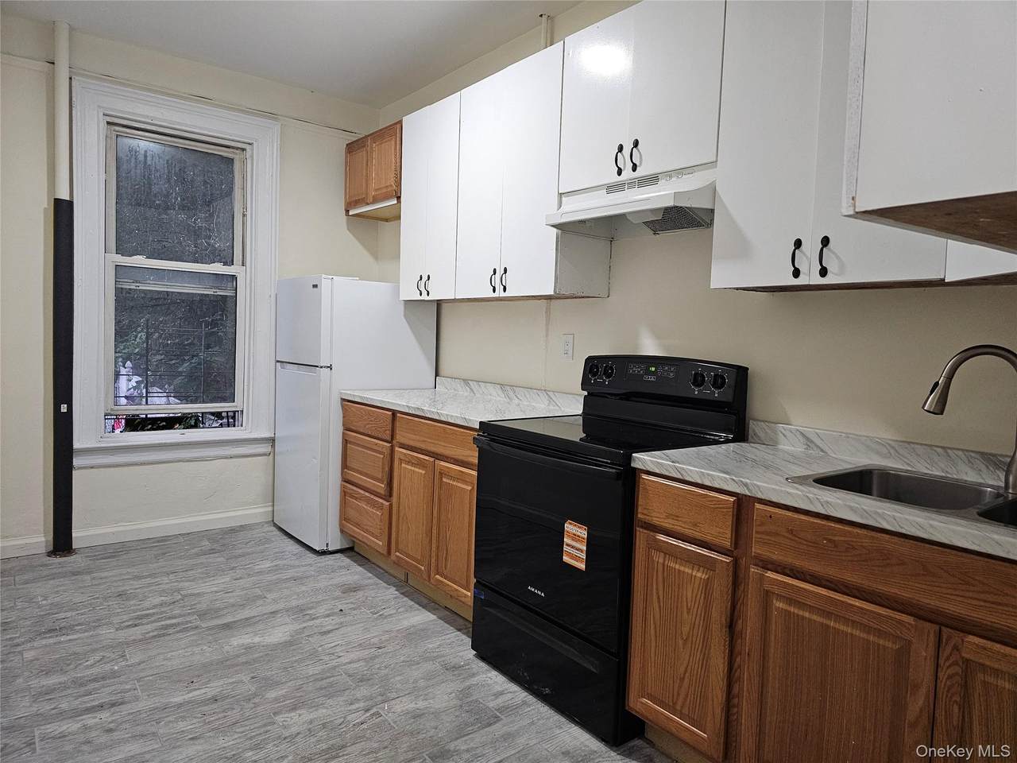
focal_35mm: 23
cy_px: 382
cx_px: 508
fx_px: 676
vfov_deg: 58.9
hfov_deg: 73.9
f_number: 1.7
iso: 500
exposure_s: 1/120
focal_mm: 6.3
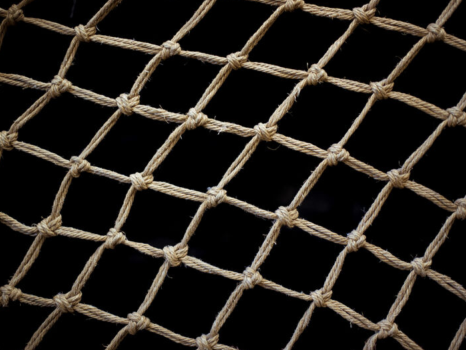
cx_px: 233
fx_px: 740
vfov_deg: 26.6
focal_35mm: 55
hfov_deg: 34.9
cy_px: 175
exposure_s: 1/80
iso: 50
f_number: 1.4
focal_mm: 50
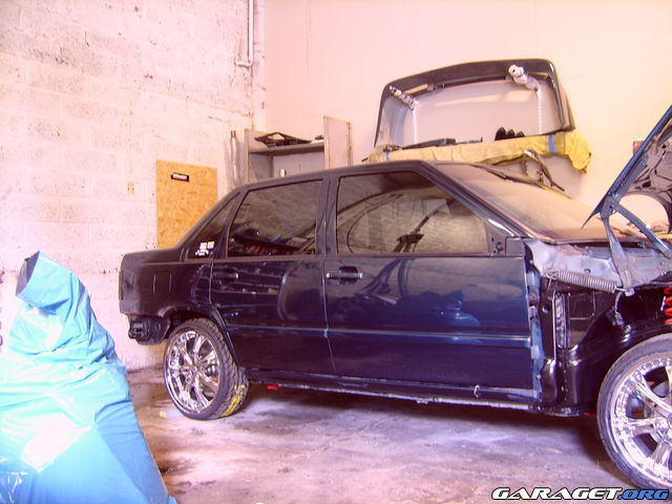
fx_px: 679
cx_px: 336
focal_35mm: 35
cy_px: 252
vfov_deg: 40.7
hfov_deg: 52.6
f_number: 2.8
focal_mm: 5.95
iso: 100
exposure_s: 1/2
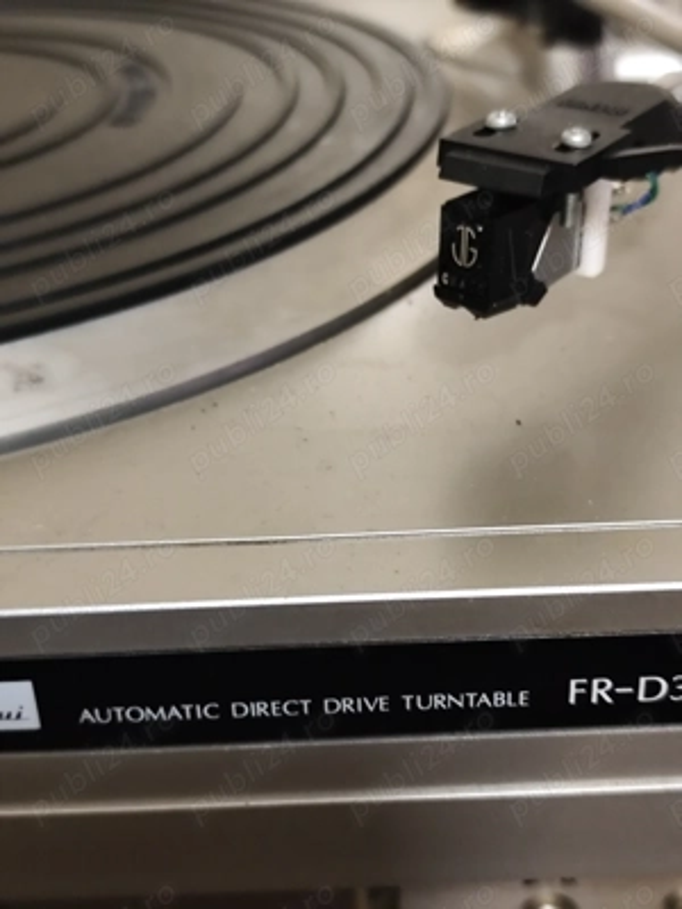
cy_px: 454
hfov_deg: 31.5
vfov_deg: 41.2
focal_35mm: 46
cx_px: 341
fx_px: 1208
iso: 2500
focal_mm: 6.19
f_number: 1.65
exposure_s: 1/20
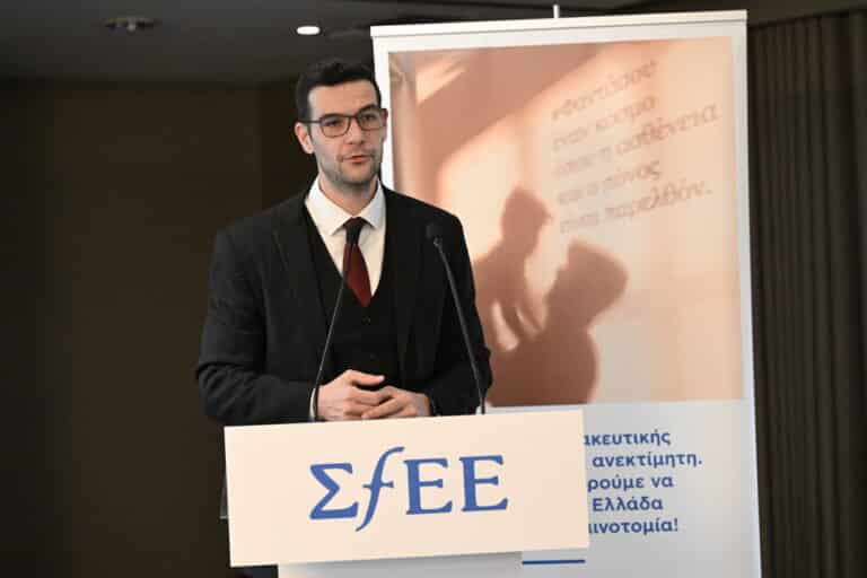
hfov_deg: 15.2
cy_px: 289
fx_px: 3251
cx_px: 434
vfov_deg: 10.2
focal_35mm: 135
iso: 8000
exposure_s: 1/320
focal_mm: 135
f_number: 4
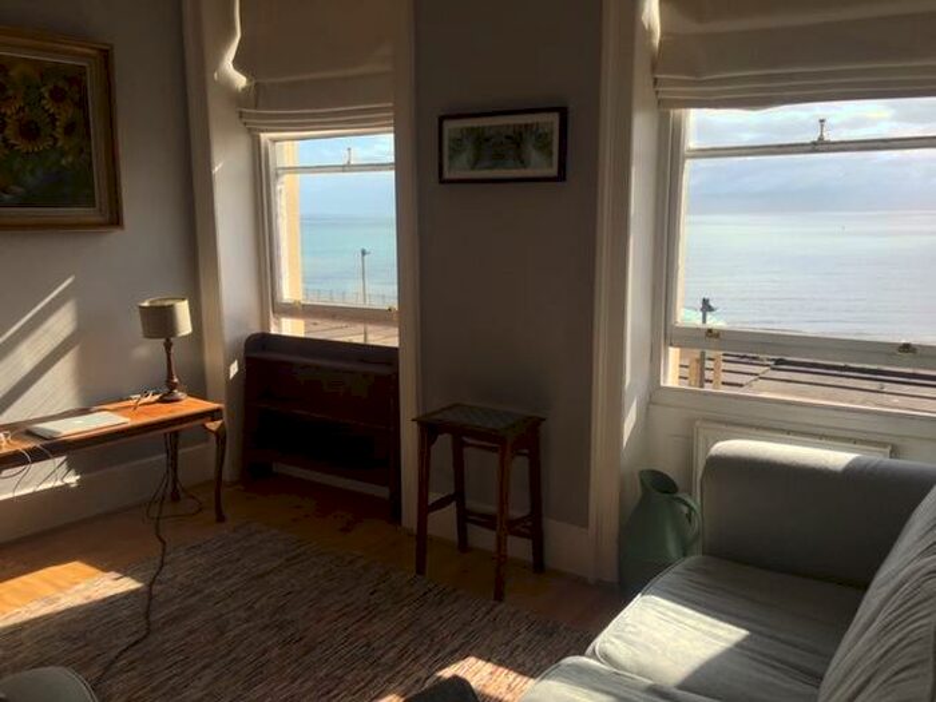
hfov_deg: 61.7
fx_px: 784
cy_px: 351
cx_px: 468
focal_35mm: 29
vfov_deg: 48.2
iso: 25
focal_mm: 4.15
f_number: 2.2
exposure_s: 1/962
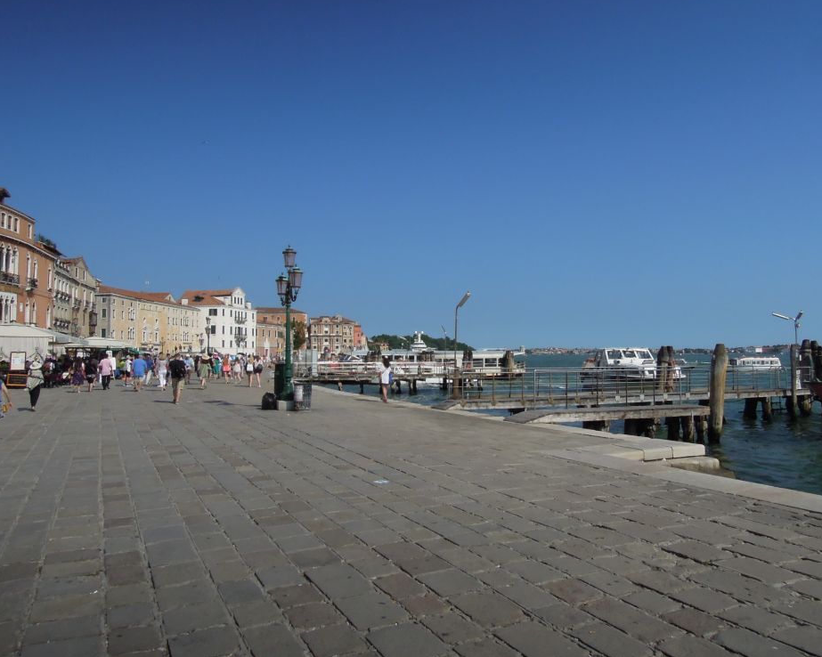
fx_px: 632
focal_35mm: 26
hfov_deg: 66.0
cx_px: 411
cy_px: 317
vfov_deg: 54.9
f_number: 5.6
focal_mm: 4.3
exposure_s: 1/1600
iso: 160
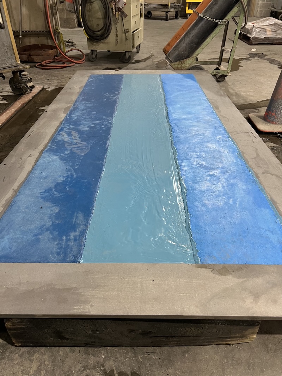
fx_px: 282
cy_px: 188
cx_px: 141
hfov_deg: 53.1
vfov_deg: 67.3
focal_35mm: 26
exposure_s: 1/60
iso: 250
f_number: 1.5
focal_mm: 5.7
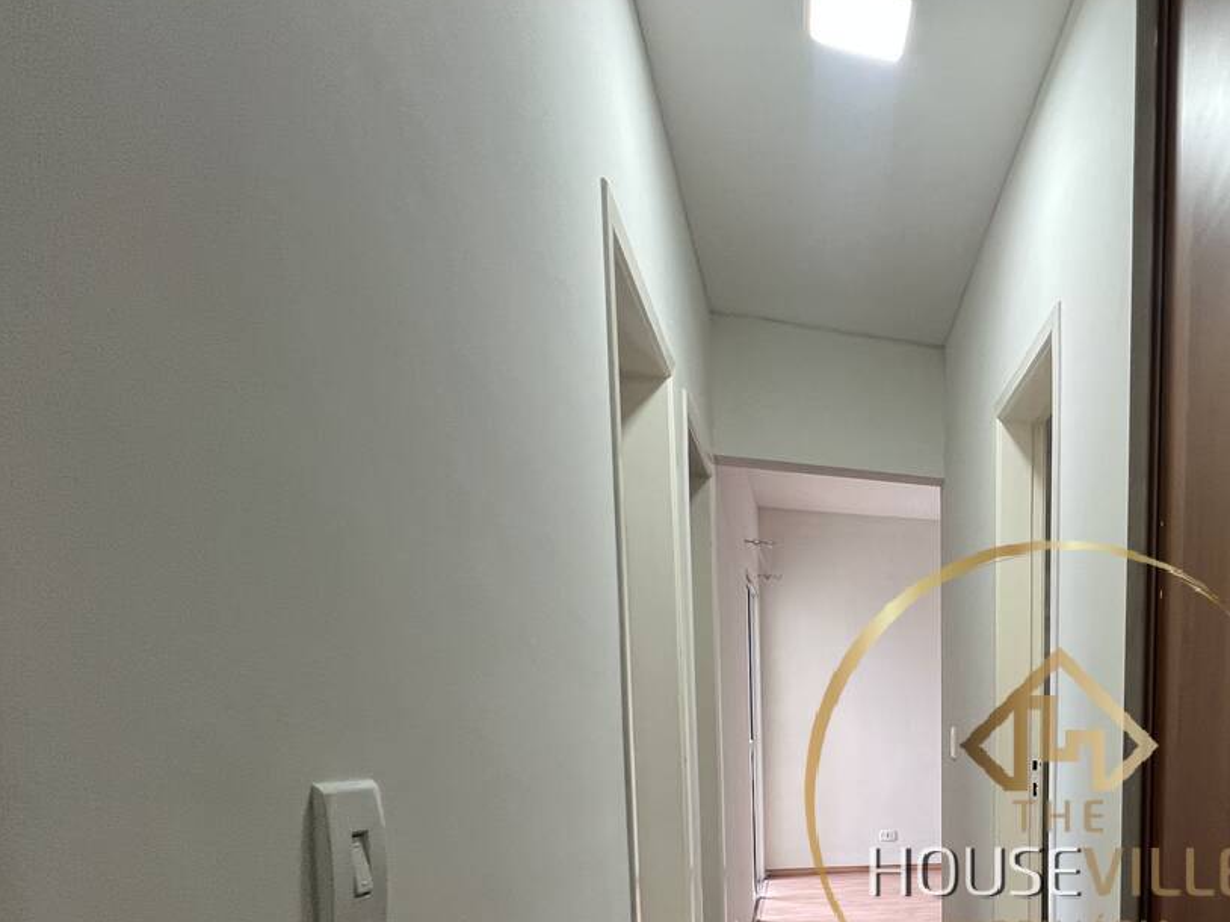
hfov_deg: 64.0
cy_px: 798
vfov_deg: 52.9
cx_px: 1062
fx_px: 817
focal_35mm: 23
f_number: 1.8
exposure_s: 1/60
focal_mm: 1.57
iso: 160
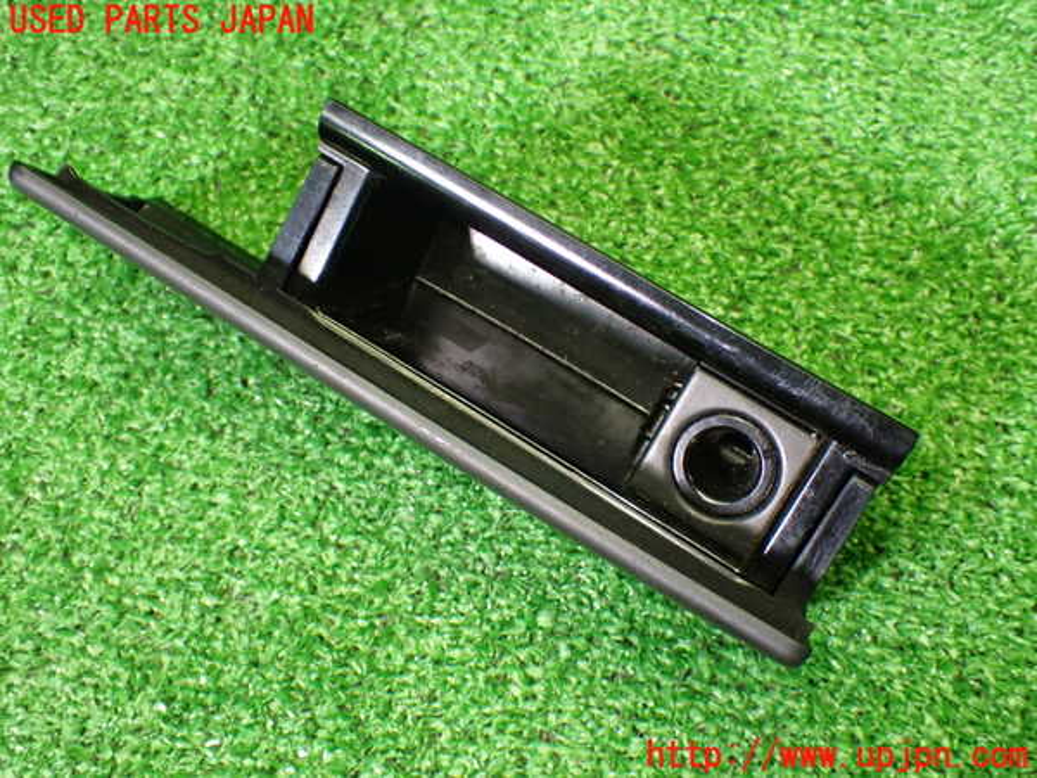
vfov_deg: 35.1
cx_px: 518
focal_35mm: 41
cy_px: 389
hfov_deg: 45.8
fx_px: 1228
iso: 800
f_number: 2.8
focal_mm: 7.31
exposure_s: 1/100
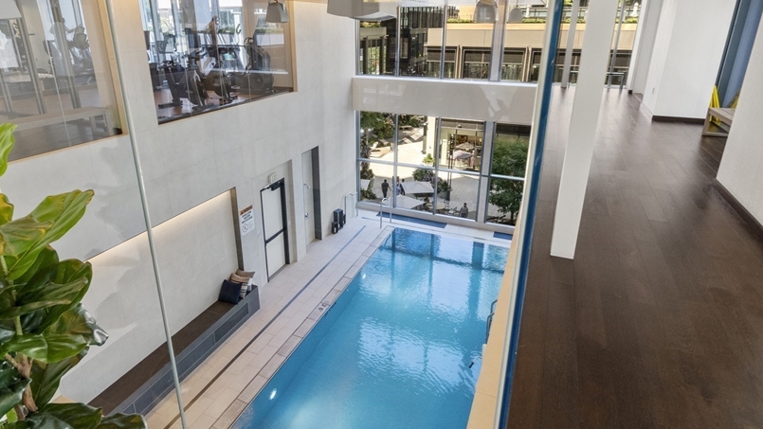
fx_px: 405
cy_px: 172
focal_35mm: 20
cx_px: 370
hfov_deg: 86.6
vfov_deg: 55.5
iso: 1250
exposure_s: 1/25
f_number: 6.3
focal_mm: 15
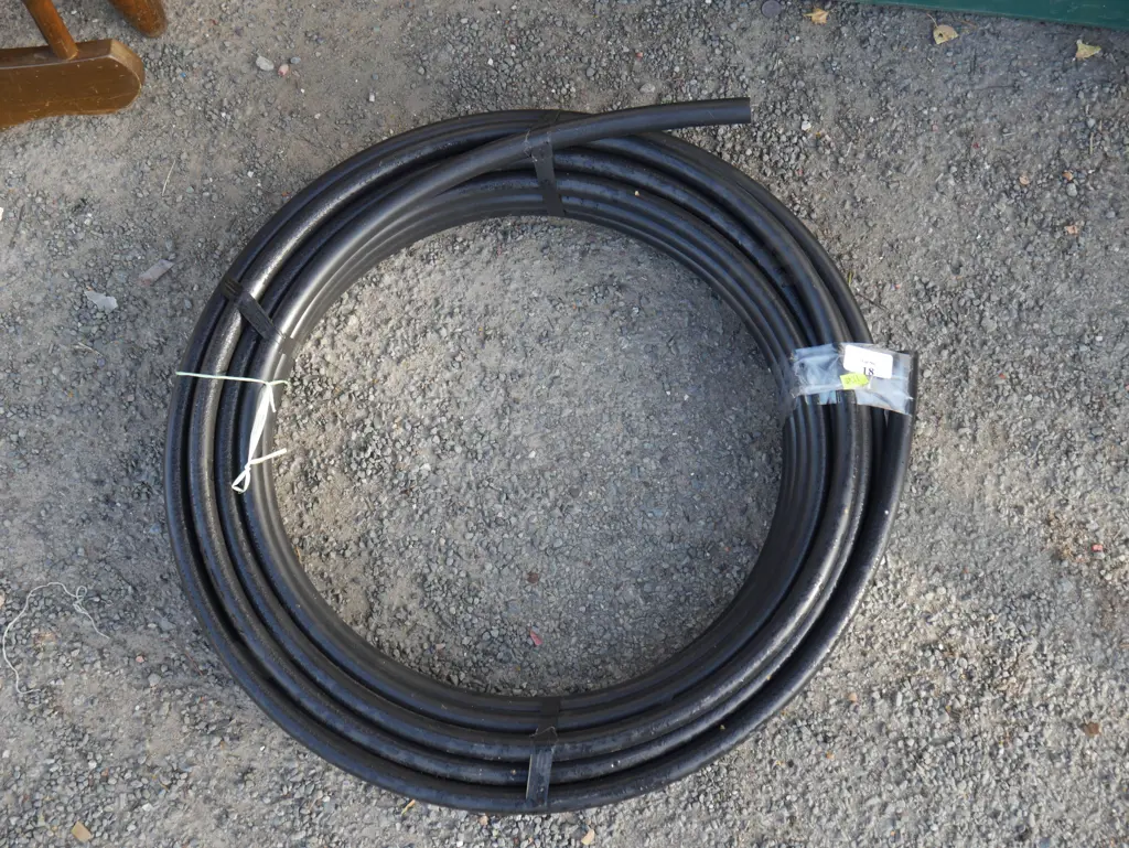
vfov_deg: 34.4
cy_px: 424
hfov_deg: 44.8
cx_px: 564
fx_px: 1370
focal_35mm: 42
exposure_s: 1/100
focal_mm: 21
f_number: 4.6
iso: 200
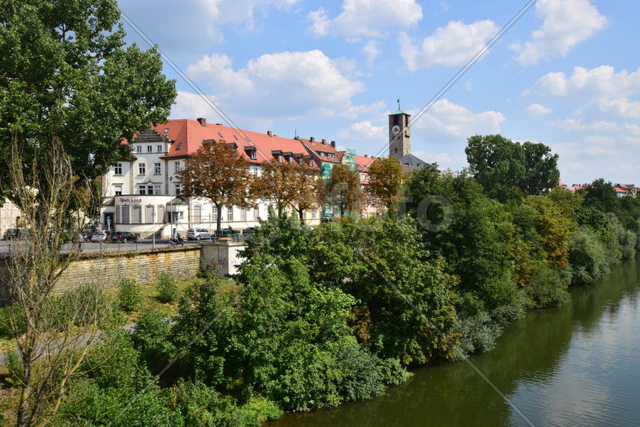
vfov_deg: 43.6
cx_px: 320
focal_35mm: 30
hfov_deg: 61.9
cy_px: 214
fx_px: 533
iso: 100
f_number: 11
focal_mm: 20
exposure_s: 1/160
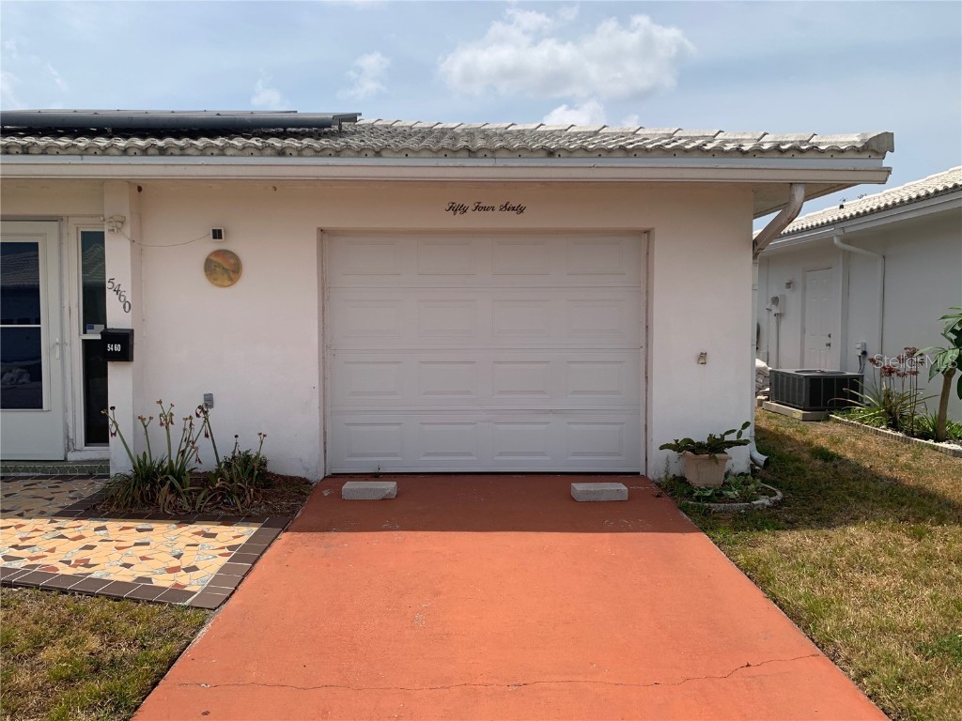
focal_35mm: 26
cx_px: 481
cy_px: 360
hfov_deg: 67.3
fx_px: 723
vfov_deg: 53.1
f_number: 1.8
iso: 25
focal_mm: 4.25
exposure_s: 1/3650
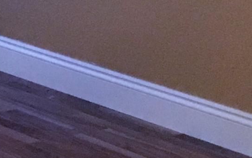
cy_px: -133
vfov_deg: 7.5
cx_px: -326
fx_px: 1160
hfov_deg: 10.8
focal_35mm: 169
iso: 125
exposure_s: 1/4
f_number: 2.2
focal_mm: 4.15
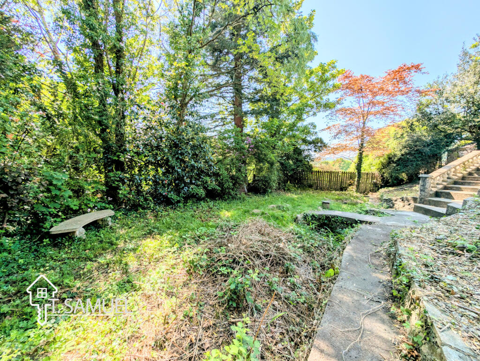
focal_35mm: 12
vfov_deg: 94.6
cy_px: 180
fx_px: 167
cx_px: 240
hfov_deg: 110.5
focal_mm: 2.23
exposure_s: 1/1142
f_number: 1.95
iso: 40
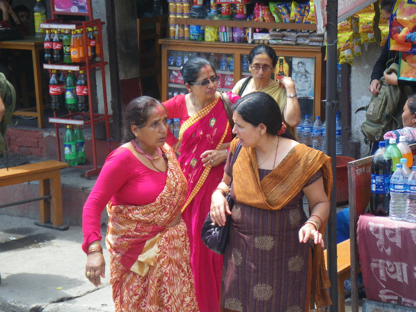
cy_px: 156
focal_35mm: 94
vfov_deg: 15.7
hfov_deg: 20.9
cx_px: 208
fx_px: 1130
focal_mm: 16.7
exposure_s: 1/125
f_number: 5
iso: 100
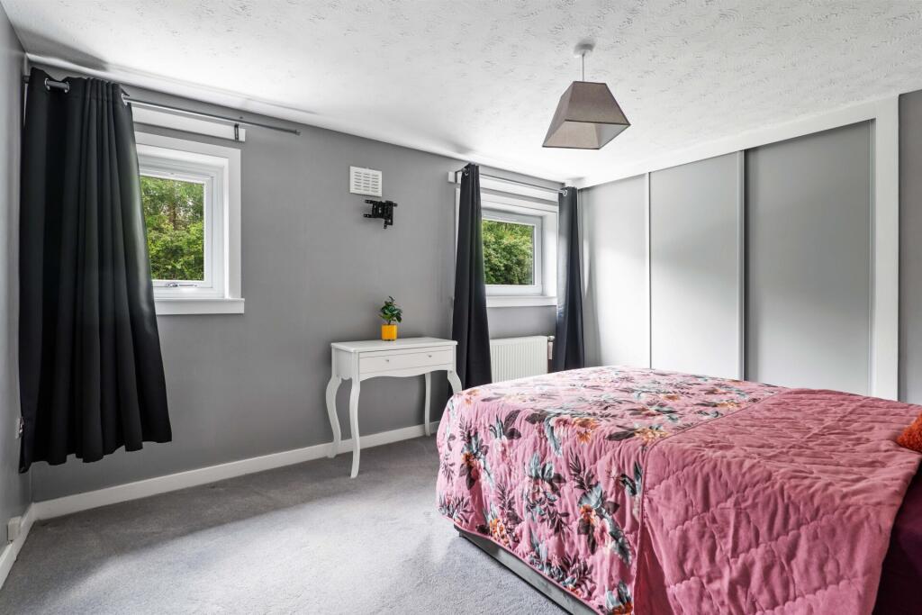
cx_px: 461
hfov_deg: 96.7
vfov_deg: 73.8
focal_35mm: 16
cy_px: 308
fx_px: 410
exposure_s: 1/2.5
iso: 640
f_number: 8
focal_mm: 16
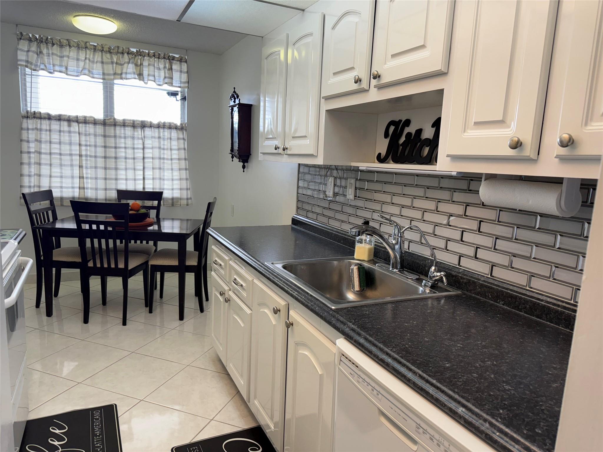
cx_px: 302
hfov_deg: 71.6
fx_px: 418
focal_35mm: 24
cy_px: 226
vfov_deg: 56.8
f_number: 1.78
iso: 80
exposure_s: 1/120
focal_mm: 6.76
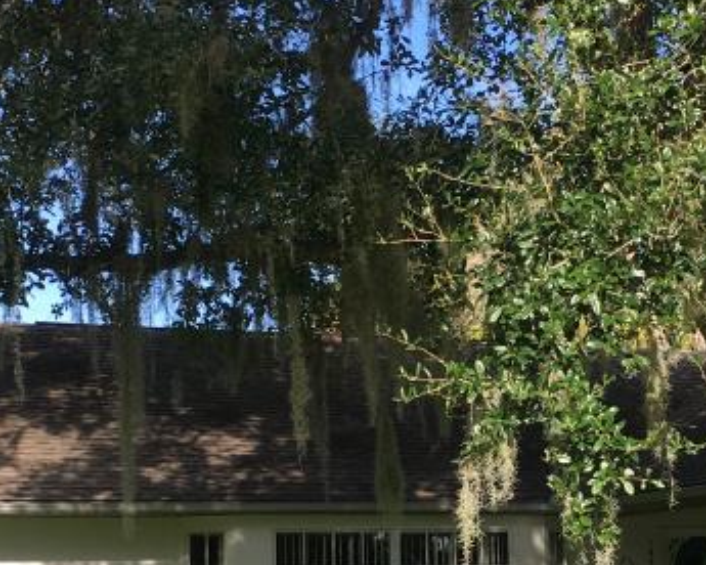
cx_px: 440
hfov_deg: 22.7
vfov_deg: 18.2
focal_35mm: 84
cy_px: 422
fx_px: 1755
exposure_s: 1/439
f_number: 2.2
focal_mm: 4.15
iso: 25
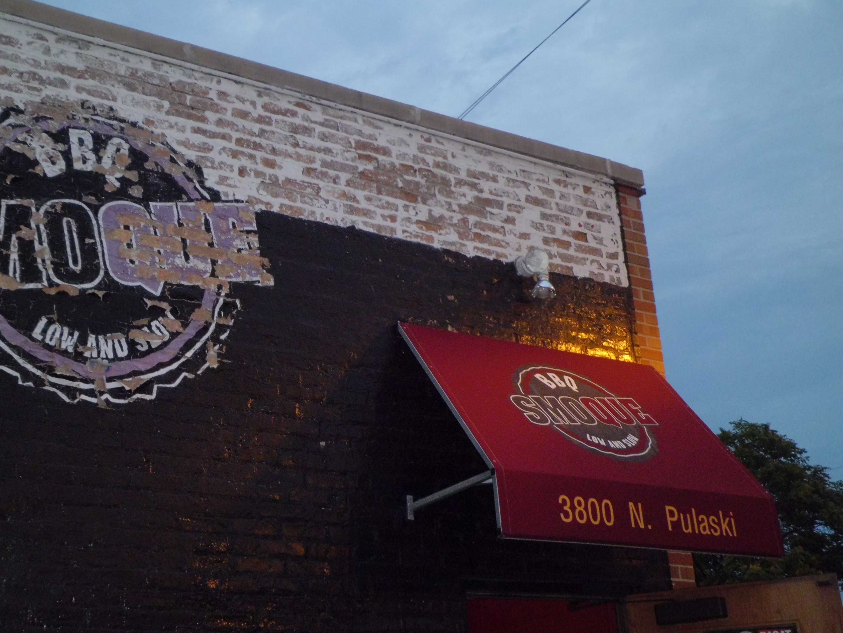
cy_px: 314
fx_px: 1120
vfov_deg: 31.5
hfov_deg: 41.0
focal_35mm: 46
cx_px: 325
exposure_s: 1/100
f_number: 3.1
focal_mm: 6.4
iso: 200
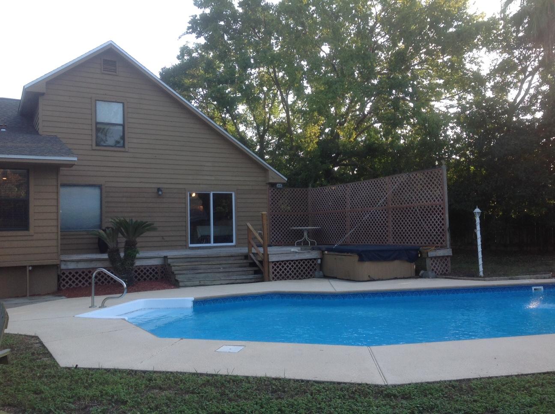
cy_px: 207
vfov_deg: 40.6
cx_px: 278
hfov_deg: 52.7
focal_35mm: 35
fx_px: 560
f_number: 2.4
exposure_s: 1/244
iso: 50
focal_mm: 4.28
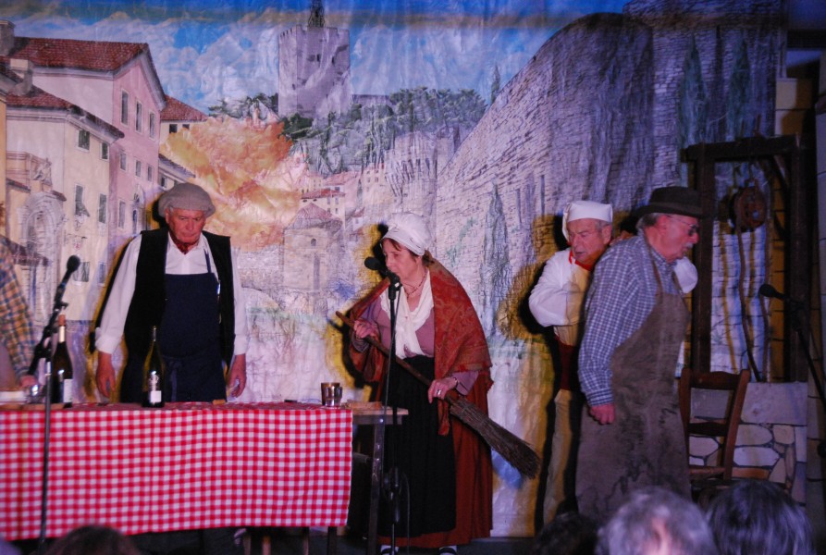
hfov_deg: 19.4
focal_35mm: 105
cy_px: 278
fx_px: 2415
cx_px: 413
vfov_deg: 13.1
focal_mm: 70
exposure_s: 1/80
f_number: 5
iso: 1600
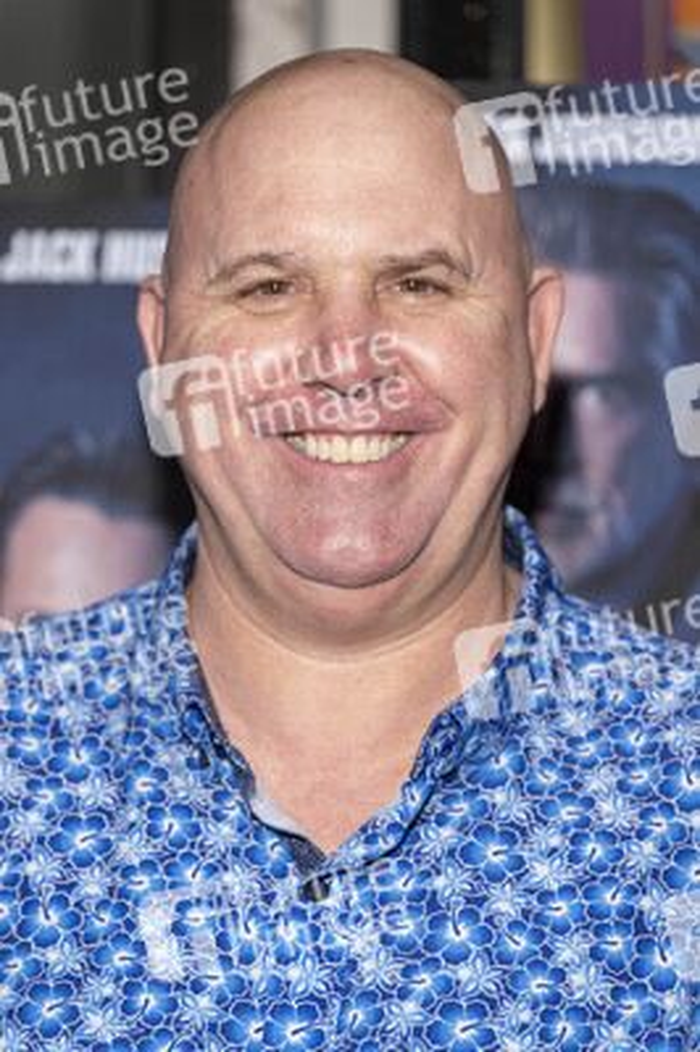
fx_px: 3506
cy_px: 526
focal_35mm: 120
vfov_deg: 17.1
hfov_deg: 11.4
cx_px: 350
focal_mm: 120
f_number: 4.5
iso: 800
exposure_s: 1/200
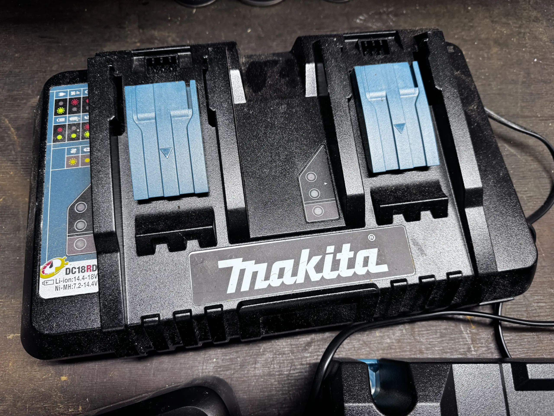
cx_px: 277
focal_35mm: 24
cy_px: 208
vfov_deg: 56.8
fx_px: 384
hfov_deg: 71.6
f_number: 1.78
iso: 160
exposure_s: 1/50
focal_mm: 6.76
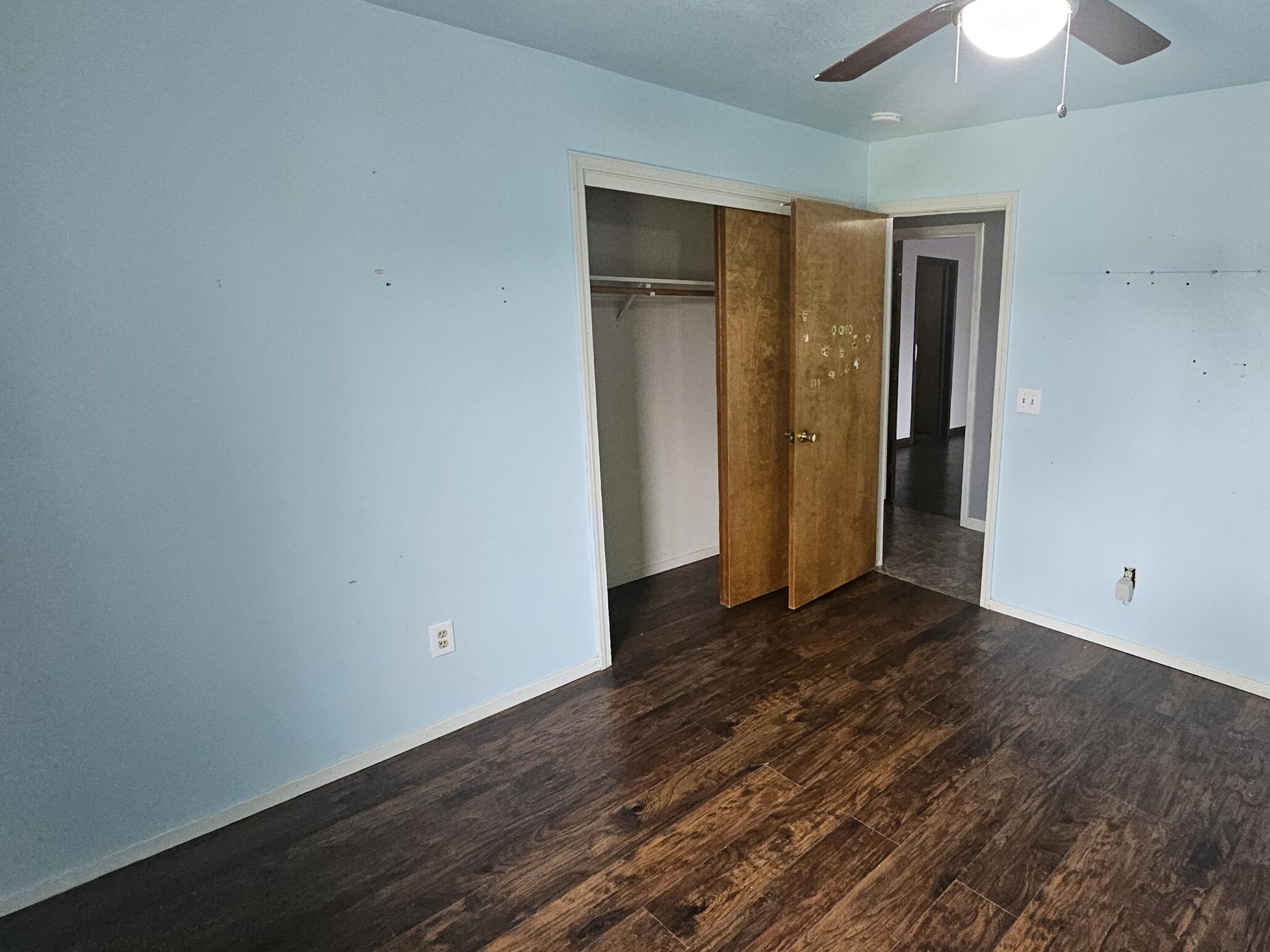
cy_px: 456
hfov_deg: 81.4
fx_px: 697
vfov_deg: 68.6
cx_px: 863
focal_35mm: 19
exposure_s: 1/60
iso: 250
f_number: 2.2
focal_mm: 1.74
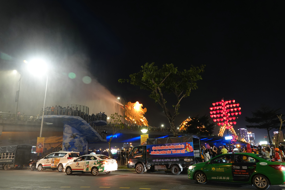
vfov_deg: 51.3
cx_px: 142
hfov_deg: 71.5
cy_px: 97
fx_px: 198
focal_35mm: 25
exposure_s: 1/8
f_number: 2.5
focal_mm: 8.82
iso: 400
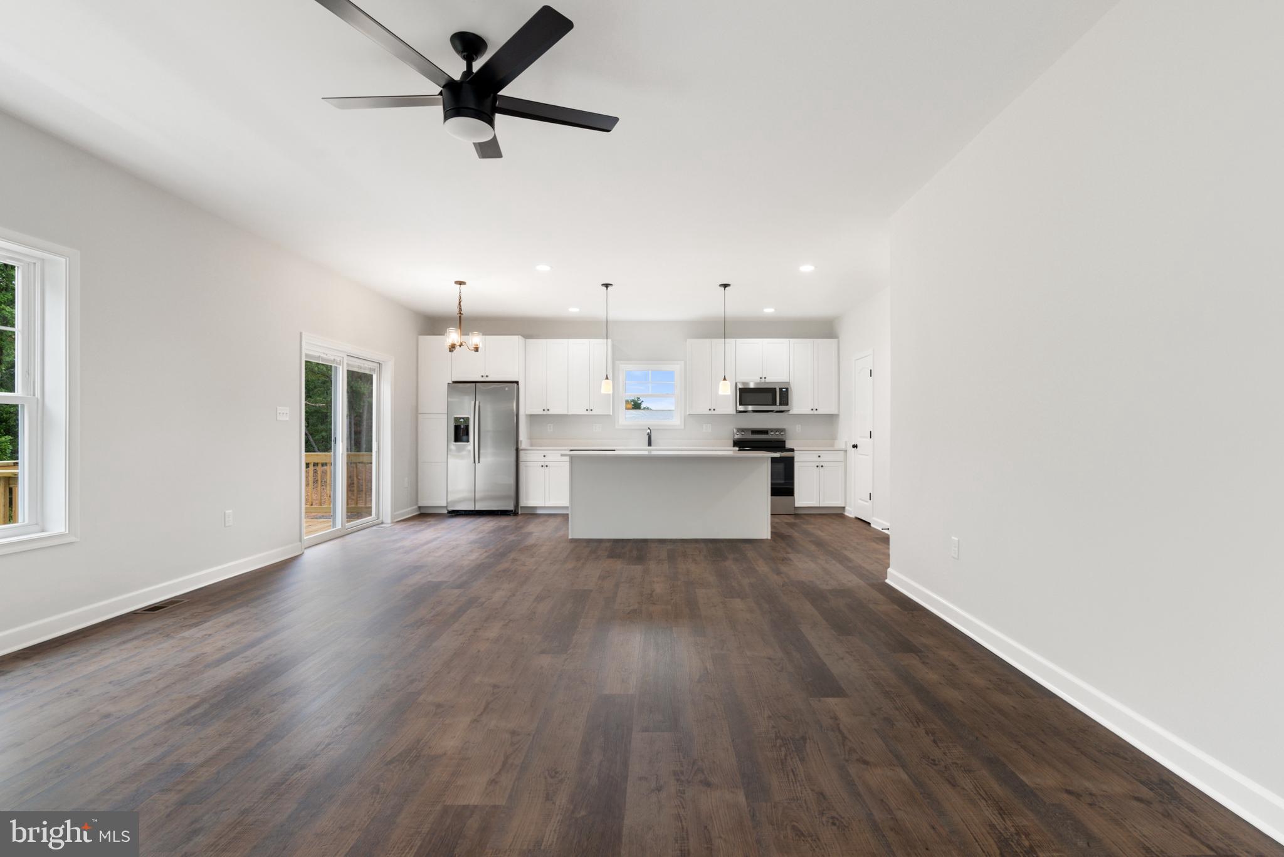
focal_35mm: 16
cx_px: 642
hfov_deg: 96.7
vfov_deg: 73.8
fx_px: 571
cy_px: 428
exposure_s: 1/6
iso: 640
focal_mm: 16
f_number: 10
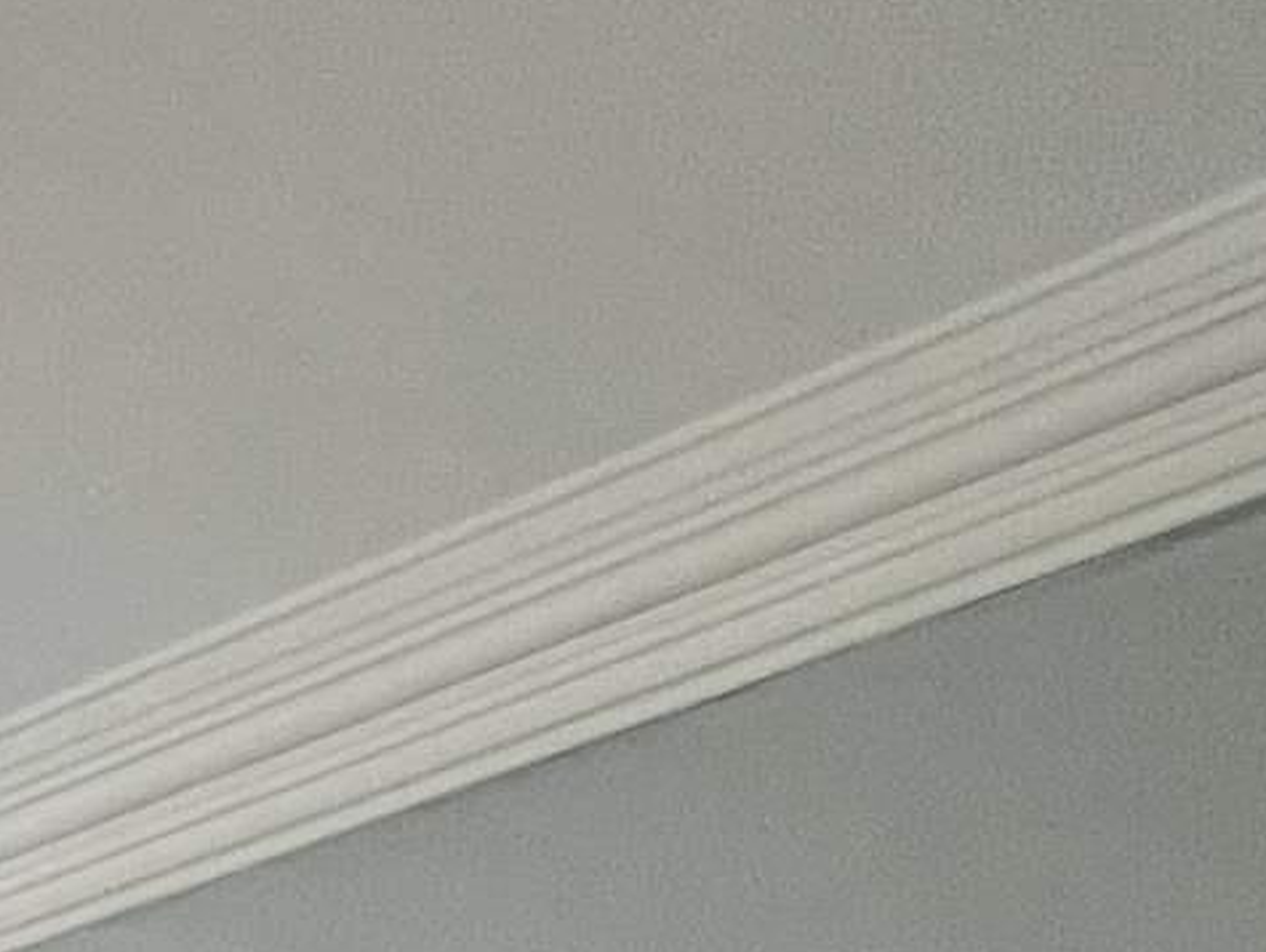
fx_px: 3074
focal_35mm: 84
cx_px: -664
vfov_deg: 11.6
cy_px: 2712
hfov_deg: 19.9
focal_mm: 1.57
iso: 50
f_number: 1.8
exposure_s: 1/99
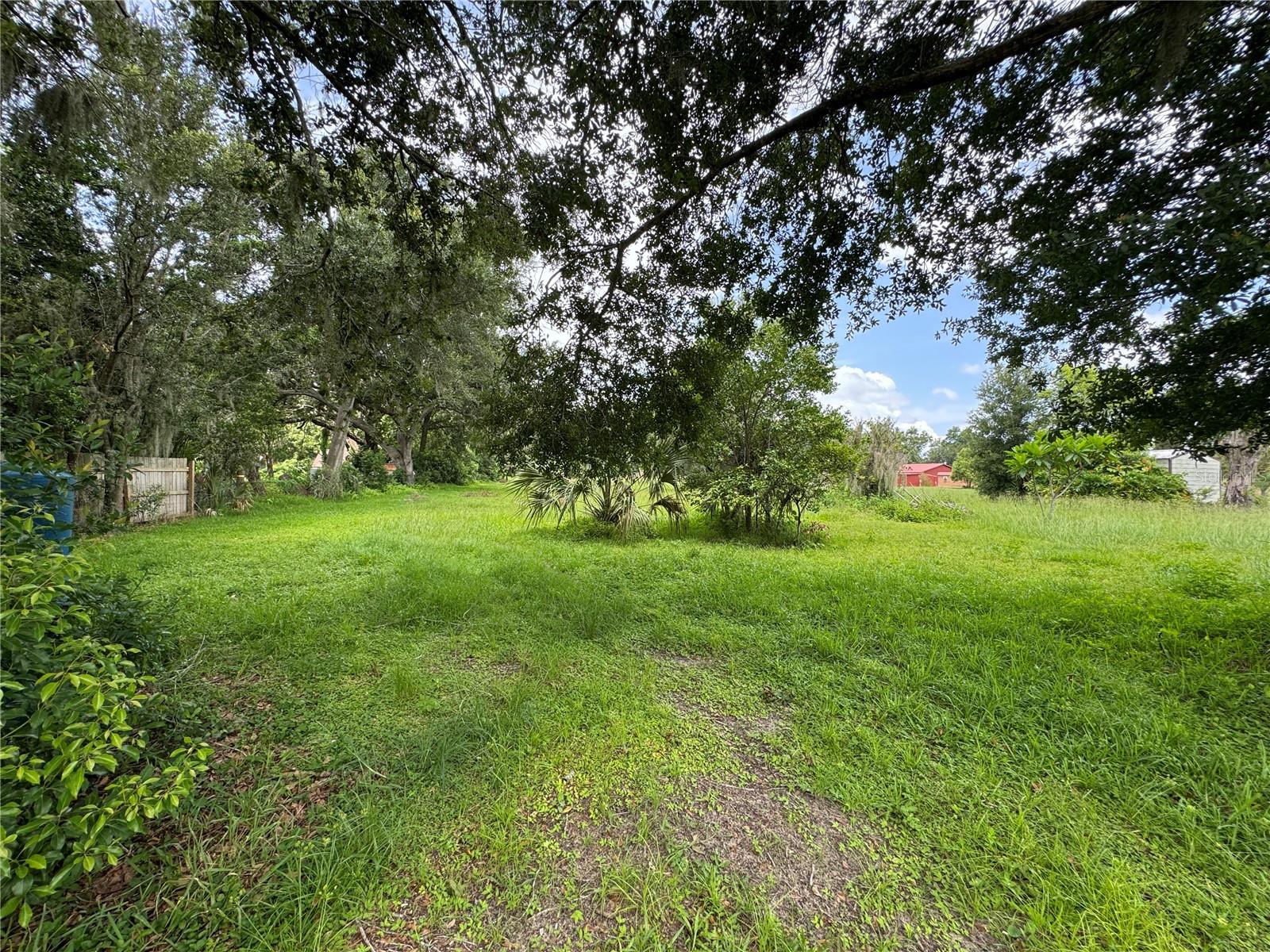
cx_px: 635
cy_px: 476
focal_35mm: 14
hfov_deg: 102.1
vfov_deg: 85.7
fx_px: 514
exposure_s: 1/294
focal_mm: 2.22
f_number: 2.2
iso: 40
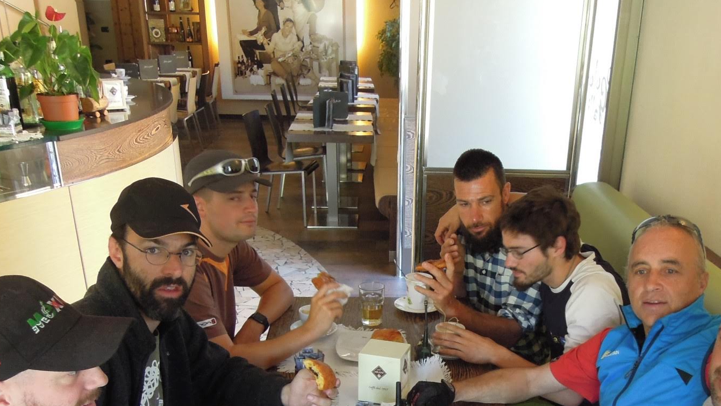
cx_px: 436
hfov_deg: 51.2
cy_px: 368
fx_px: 746
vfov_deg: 29.2
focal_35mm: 39
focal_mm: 4.3
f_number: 2.8
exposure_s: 1/30
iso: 320
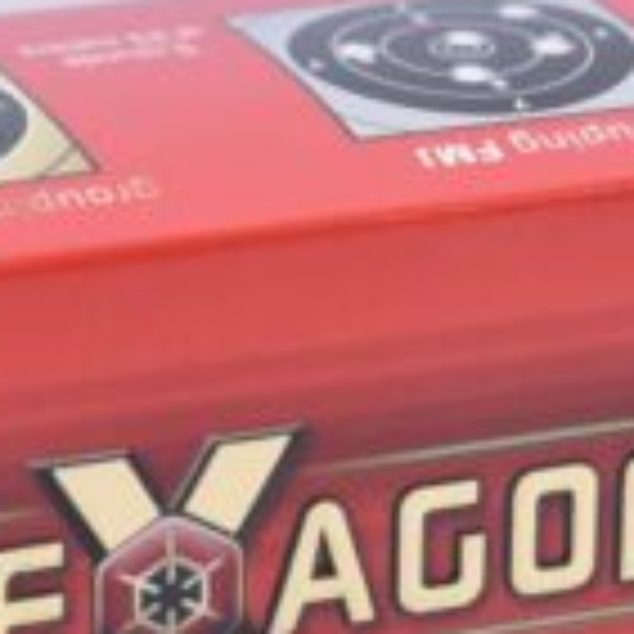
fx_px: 6171
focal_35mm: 298
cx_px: 351
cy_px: 585
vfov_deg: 5.9
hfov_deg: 5.9
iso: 640
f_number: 5.6
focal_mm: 55
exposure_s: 1/50
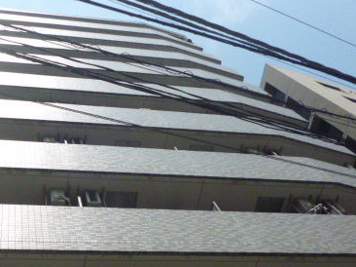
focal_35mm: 49
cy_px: 216
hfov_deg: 38.3
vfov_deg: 28.9
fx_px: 504
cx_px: 105
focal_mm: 5
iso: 400
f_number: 9
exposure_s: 1/500
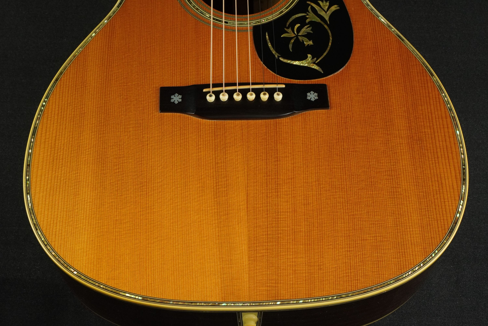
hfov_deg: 37.9
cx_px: 244
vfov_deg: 25.8
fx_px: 712
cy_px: 163
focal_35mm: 52
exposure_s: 1/60
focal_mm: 35
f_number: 11
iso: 1600
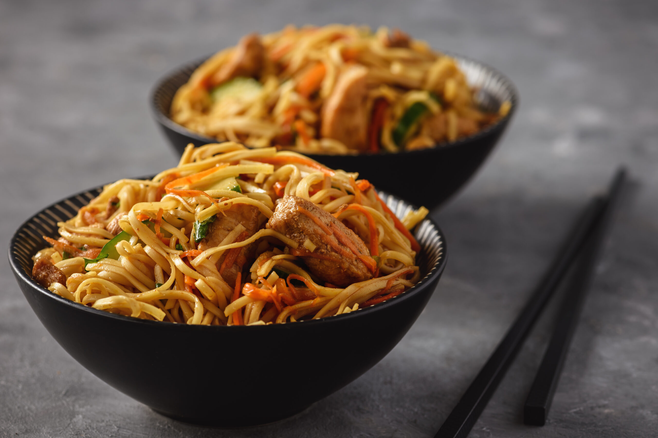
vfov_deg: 13.0
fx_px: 1918
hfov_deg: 19.5
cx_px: 329
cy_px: 219
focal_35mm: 105
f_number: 8
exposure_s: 1/160
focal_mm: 105
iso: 50
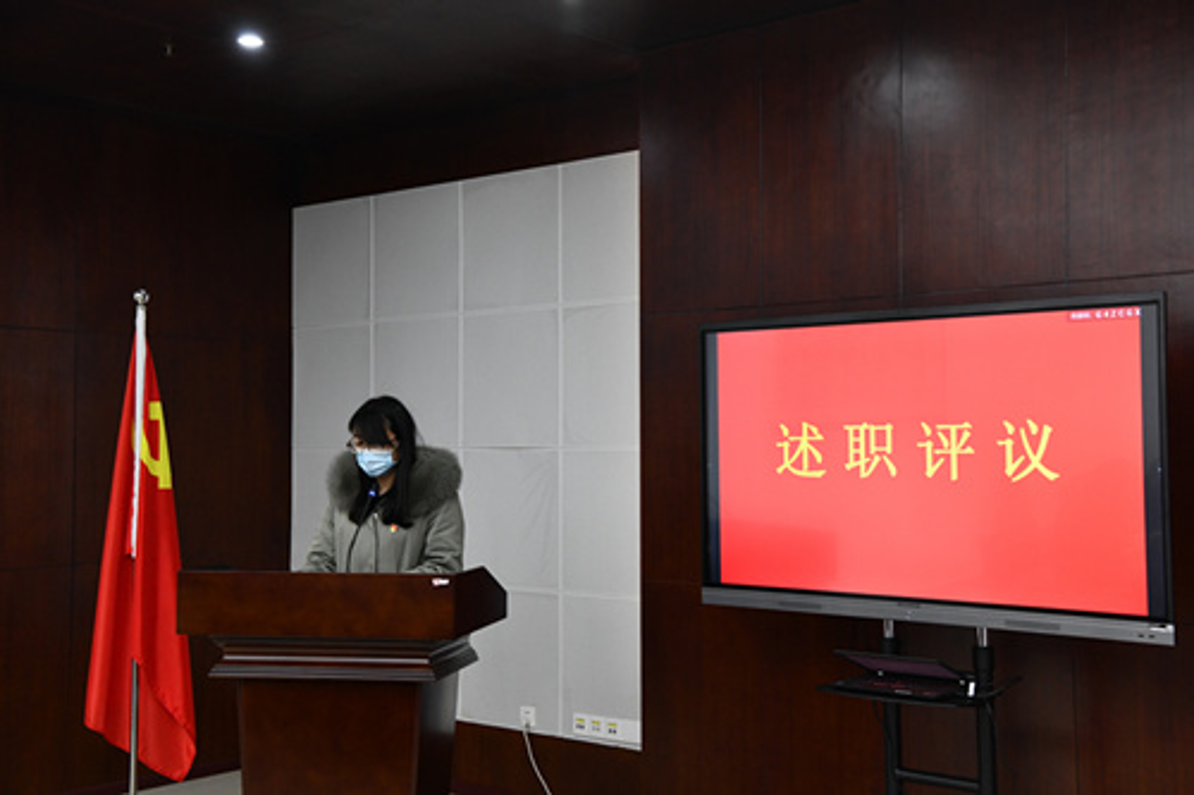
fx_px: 1525
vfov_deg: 29.2
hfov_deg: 42.8
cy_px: 398
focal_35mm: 46
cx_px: 597
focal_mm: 46
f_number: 5.6
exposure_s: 1/125
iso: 2000
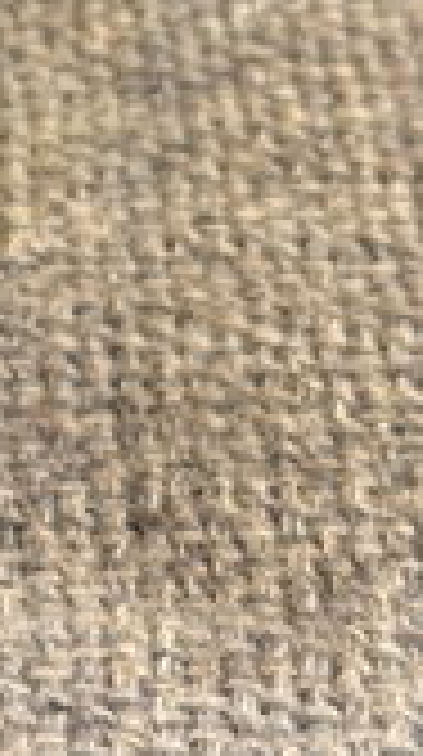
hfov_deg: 7.0
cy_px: -286
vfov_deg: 12.5
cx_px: -418
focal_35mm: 166
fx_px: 3323
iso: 100
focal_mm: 6.76
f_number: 1.78
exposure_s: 1/59
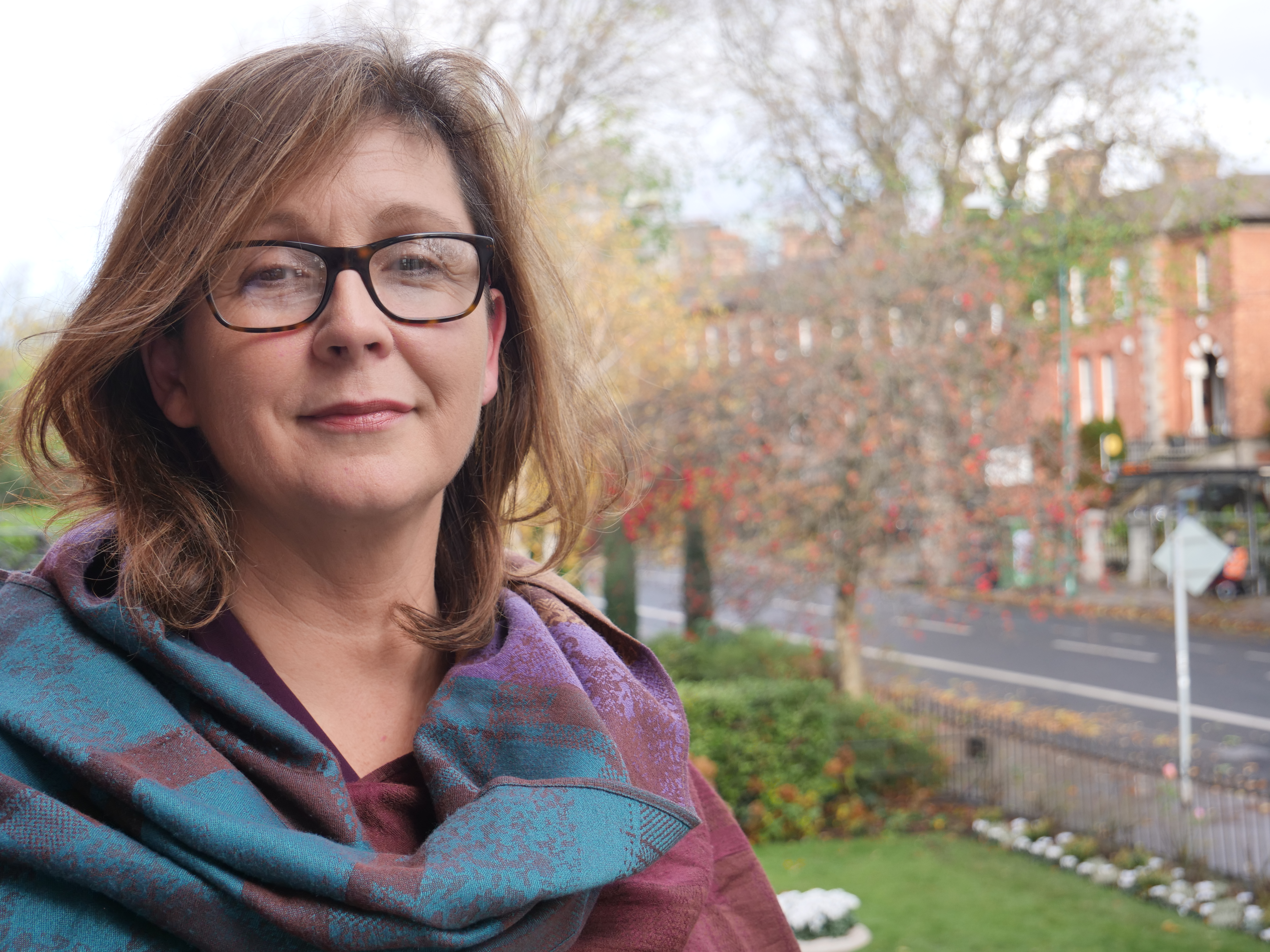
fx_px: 1834
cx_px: 635
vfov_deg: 29.1
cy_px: 476
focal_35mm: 50
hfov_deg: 38.2
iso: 200
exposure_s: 1/125
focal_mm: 25
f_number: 4.5
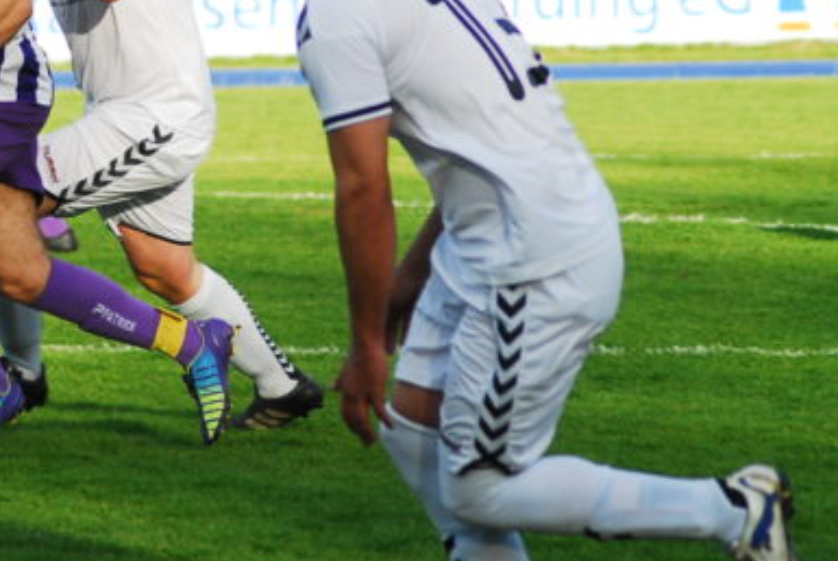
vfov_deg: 3.1
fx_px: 10468
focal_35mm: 449
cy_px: 70
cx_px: 26
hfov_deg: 4.6
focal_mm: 150
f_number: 5
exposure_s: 1/500
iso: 320
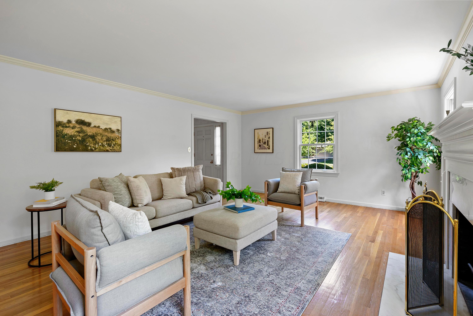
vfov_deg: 73.8
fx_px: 210
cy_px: 158
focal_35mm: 16
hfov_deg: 96.7
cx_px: 236
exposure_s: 1/5
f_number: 9
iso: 640
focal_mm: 16
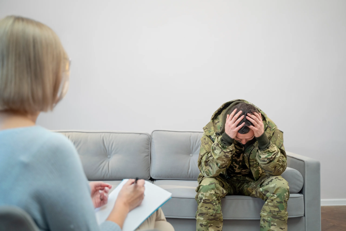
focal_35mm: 39
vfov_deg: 34.2
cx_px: 173
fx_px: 375
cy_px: 116
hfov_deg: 49.6
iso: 640
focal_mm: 39
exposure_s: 1/160
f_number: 2.8
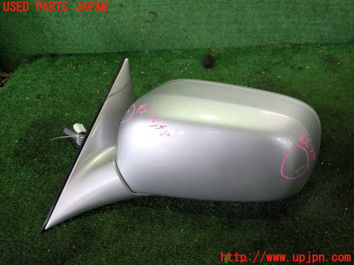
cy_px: 132
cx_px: 177
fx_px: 307
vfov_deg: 46.8
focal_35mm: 30
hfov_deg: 60.0
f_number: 2.3
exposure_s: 1/40
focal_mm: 5.4
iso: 200
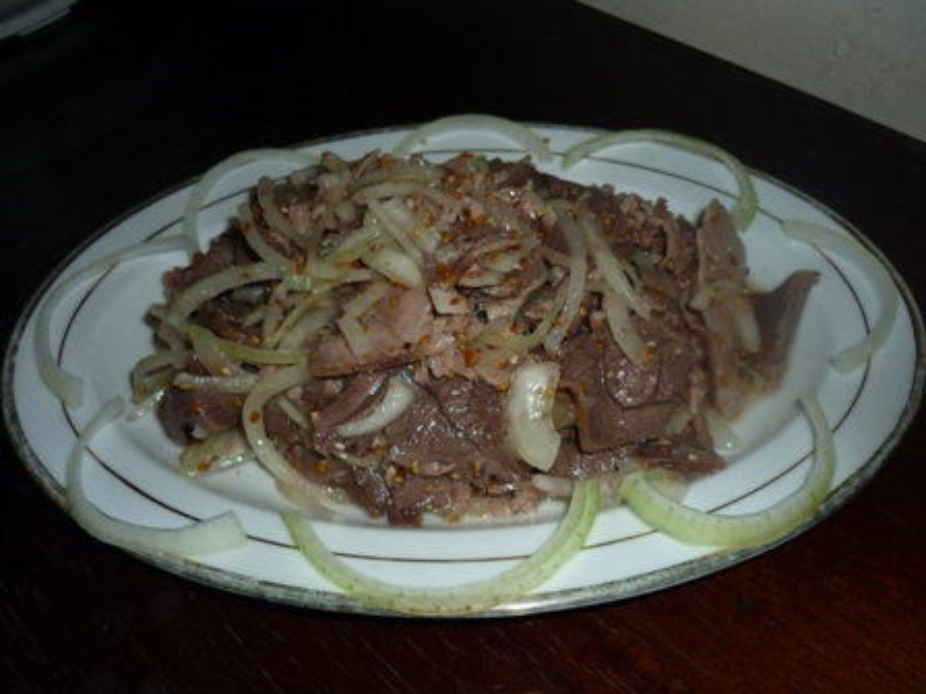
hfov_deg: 55.4
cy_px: 347
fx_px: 883
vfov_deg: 42.9
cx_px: 463
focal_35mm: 33
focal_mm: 5.5
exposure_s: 1/30
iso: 100
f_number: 2.8
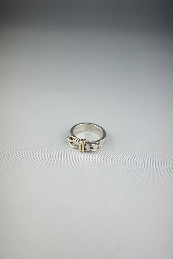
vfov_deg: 48.5
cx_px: 86
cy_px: 130
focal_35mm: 40
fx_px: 288
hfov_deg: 33.4
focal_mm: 26
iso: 100
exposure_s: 1/100
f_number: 4.5
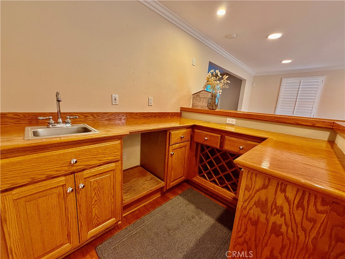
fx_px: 140
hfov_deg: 102.1
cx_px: 172
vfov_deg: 85.7
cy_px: 130
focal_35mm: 14
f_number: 2.2
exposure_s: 1/60
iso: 320
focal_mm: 2.22
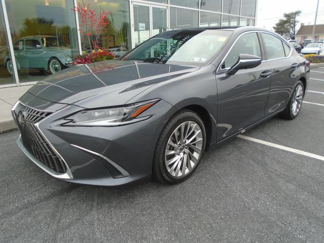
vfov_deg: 53.1
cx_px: 162
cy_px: 122
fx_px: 243
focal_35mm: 26
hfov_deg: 67.3
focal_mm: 4.6
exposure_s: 1/100
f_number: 3.2
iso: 100
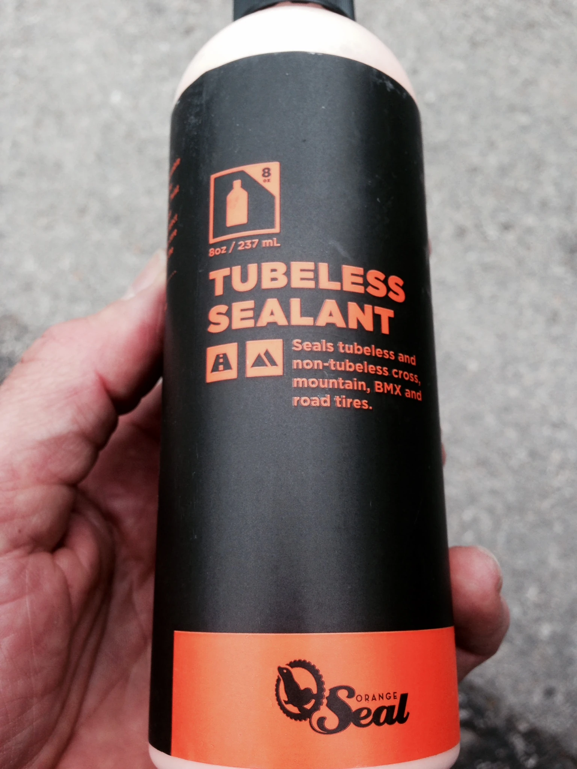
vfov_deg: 55.4
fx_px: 733
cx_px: 288
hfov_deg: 42.9
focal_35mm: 33
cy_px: 384
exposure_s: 1/175
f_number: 2.4
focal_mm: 4.12
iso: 50
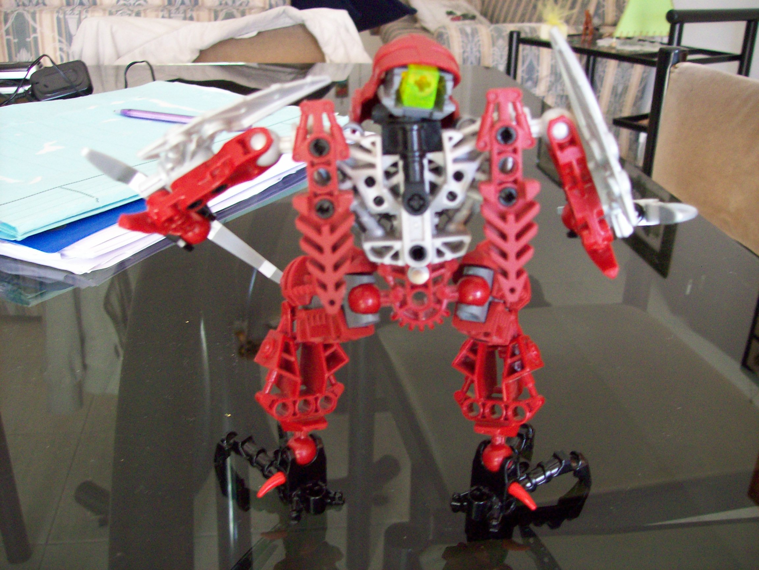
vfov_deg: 39.7
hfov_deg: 51.4
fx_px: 789
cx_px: 380
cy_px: 285
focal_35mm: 36
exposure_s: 1/8
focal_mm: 6
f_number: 2.7
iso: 160
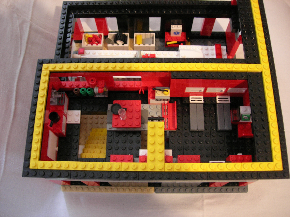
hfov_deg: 49.0
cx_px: 145
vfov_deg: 37.7
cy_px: 108
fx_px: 318
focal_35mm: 38
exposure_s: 1/5
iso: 106
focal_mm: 7.8
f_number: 2.8
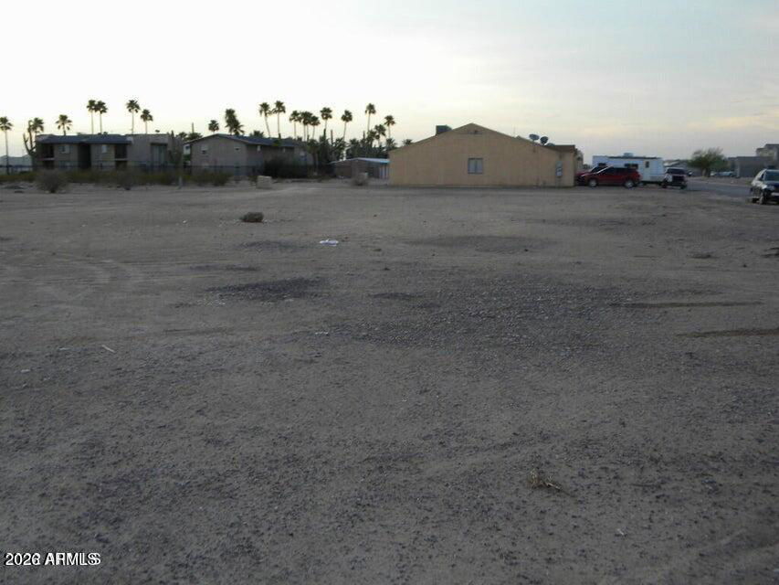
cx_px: 390
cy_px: 292
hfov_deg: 45.8
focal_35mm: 41
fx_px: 923
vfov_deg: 35.1
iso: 118
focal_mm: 7.3
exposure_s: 1/59.7
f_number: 3.8
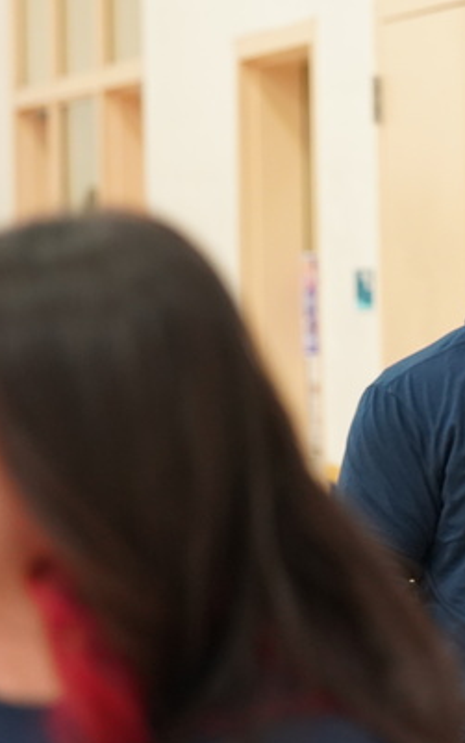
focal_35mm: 260
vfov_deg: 8.1
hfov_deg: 5.0
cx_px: 778
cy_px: 525
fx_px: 5266
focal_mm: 100
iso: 4000
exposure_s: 1/160
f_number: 4
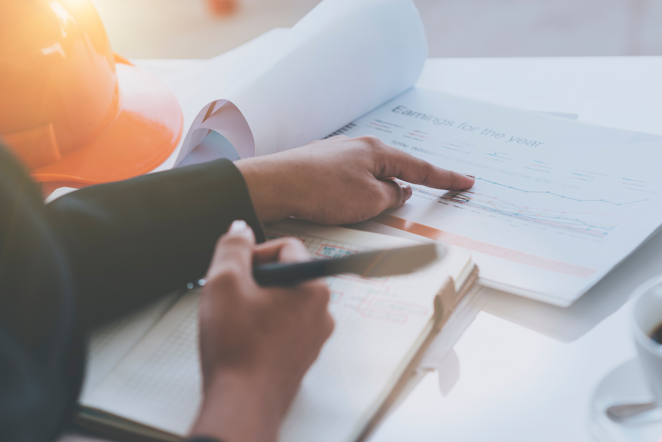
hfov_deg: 23.9
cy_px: 221
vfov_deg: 16.1
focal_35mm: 85
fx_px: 1563
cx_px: 331
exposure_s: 1/160
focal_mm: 85
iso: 100
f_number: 4
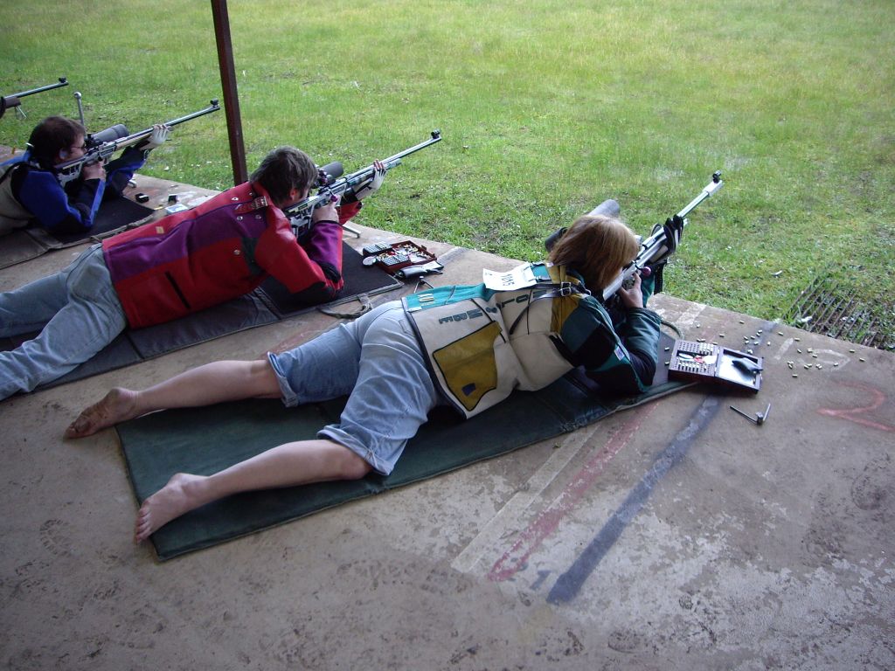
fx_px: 982
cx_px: 448
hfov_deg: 49.0
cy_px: 336
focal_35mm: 38
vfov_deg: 37.7
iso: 100
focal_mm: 6.2
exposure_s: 1/125
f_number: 2.7
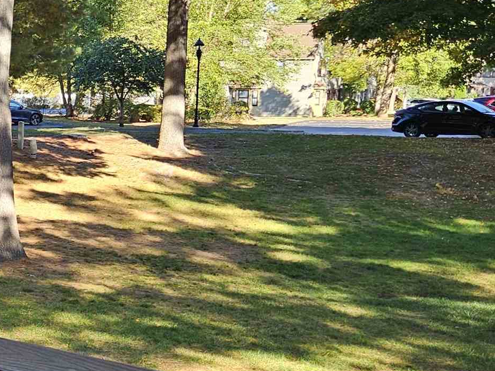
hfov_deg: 23.6
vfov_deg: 19.3
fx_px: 1087
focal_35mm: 76
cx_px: -82
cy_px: 242
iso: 25
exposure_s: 1/231
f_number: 1.8
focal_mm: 5.4
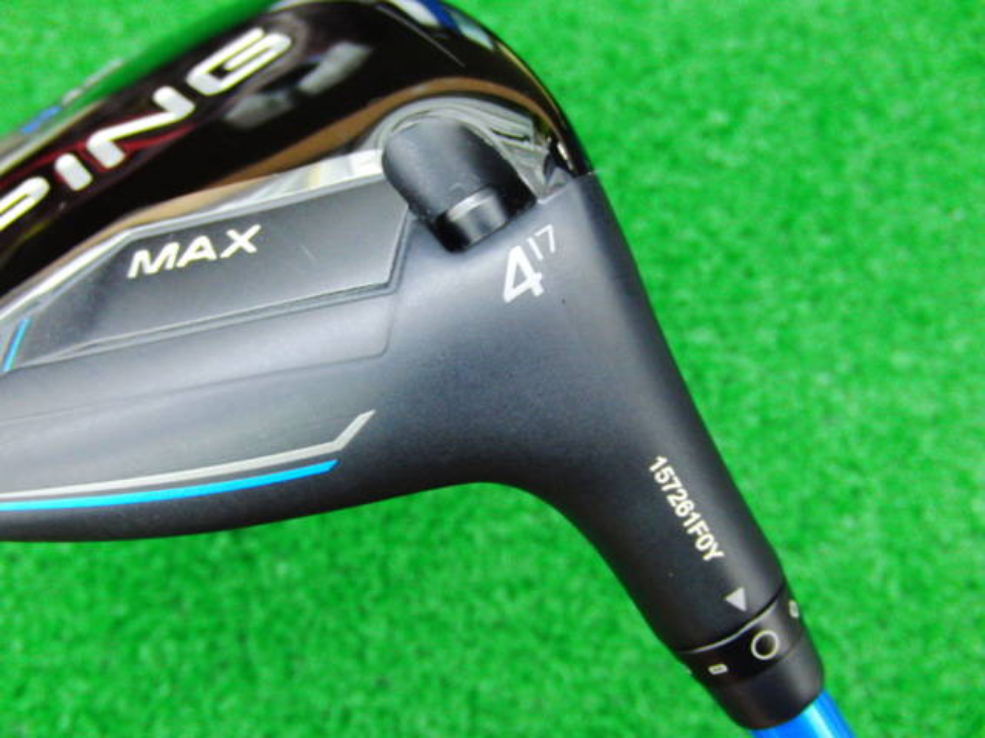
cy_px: 369
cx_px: 492
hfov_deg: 50.1
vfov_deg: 38.7
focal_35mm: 37
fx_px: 1053
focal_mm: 6.42
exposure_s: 1/15
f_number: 3.6
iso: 400
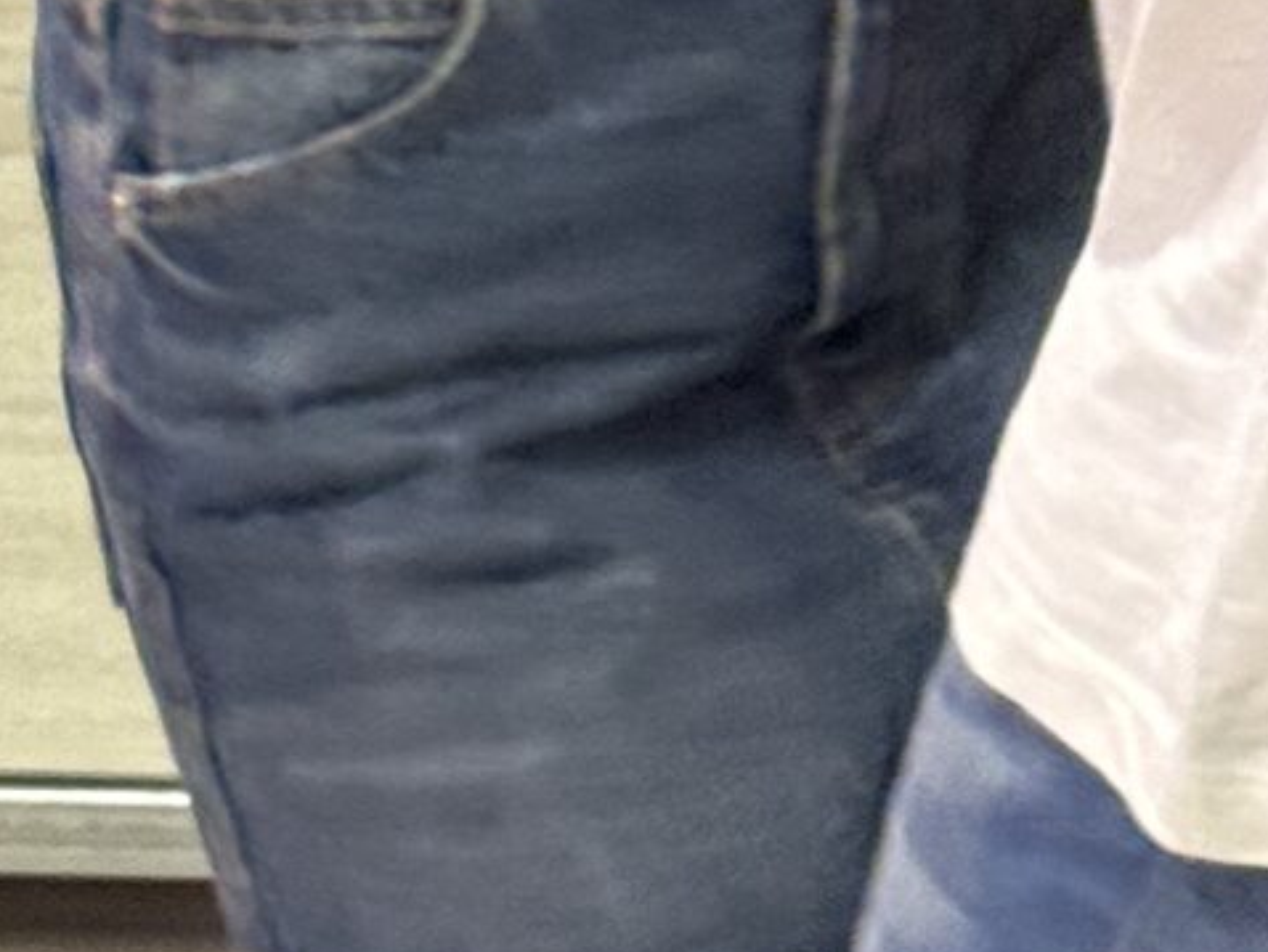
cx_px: 1202
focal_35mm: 257
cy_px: -1641
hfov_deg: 7.7
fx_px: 9419
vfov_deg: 5.5
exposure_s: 1/50
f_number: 1.78
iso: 250
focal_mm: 6.76
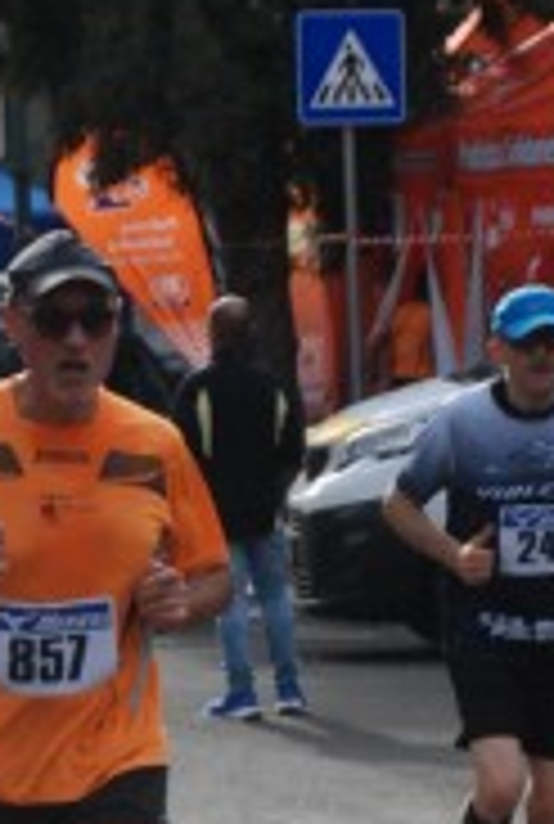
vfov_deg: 6.3
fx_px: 7459
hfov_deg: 4.3
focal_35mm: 325
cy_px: 932
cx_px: 191
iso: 1000
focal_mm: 66
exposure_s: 1/1250
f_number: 5.3
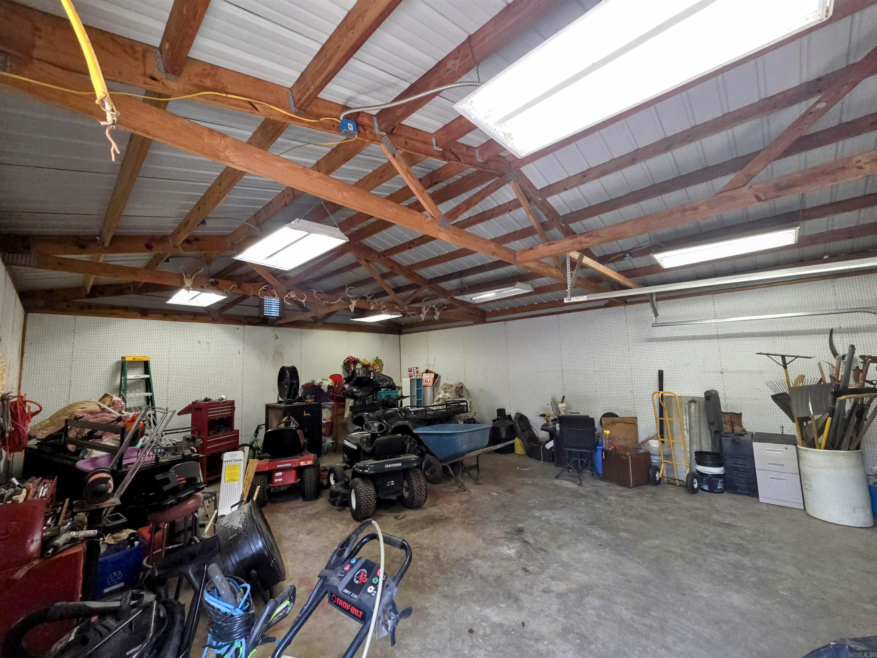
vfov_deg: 89.9
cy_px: 329
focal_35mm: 13
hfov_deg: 106.2
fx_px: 329
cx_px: 438
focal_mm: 2.2
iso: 160
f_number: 2.2
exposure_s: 1/60
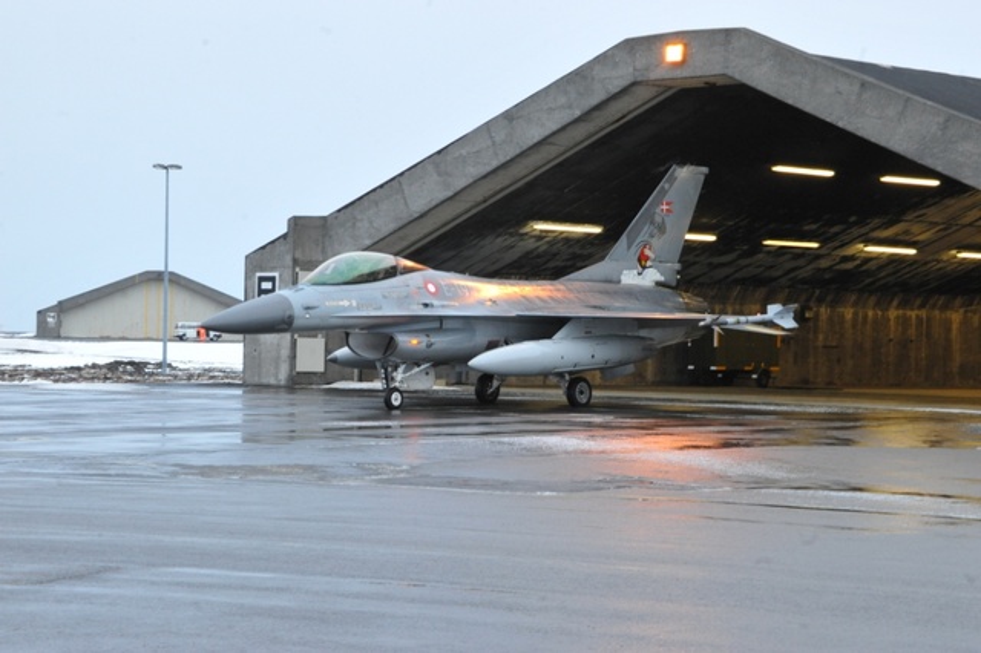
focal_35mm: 100
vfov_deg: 13.7
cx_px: 490
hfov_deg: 20.4
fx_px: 2723
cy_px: 326
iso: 3200
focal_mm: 100
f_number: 11
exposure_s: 1/60
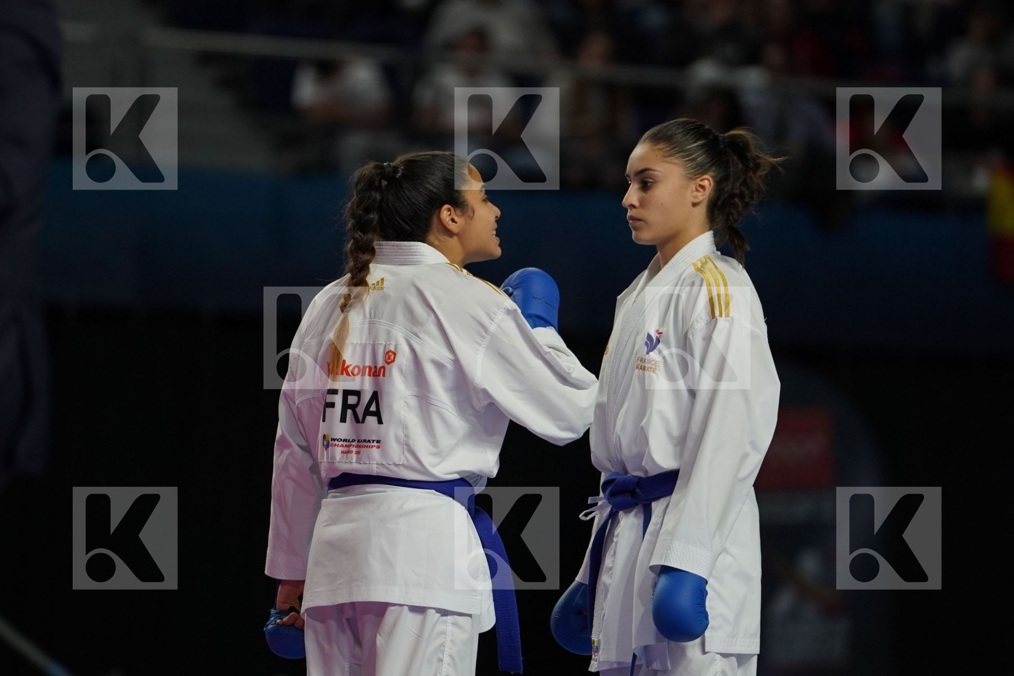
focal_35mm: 300
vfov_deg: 4.6
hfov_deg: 6.9
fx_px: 8449
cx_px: 507
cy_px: 338
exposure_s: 1/1000
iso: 1000
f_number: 2.8
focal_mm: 200
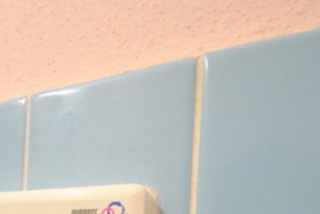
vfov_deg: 33.9
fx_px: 276
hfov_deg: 56.5
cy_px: 259
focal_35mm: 31
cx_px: 71
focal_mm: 8
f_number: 4.5
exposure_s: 1/20
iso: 1600
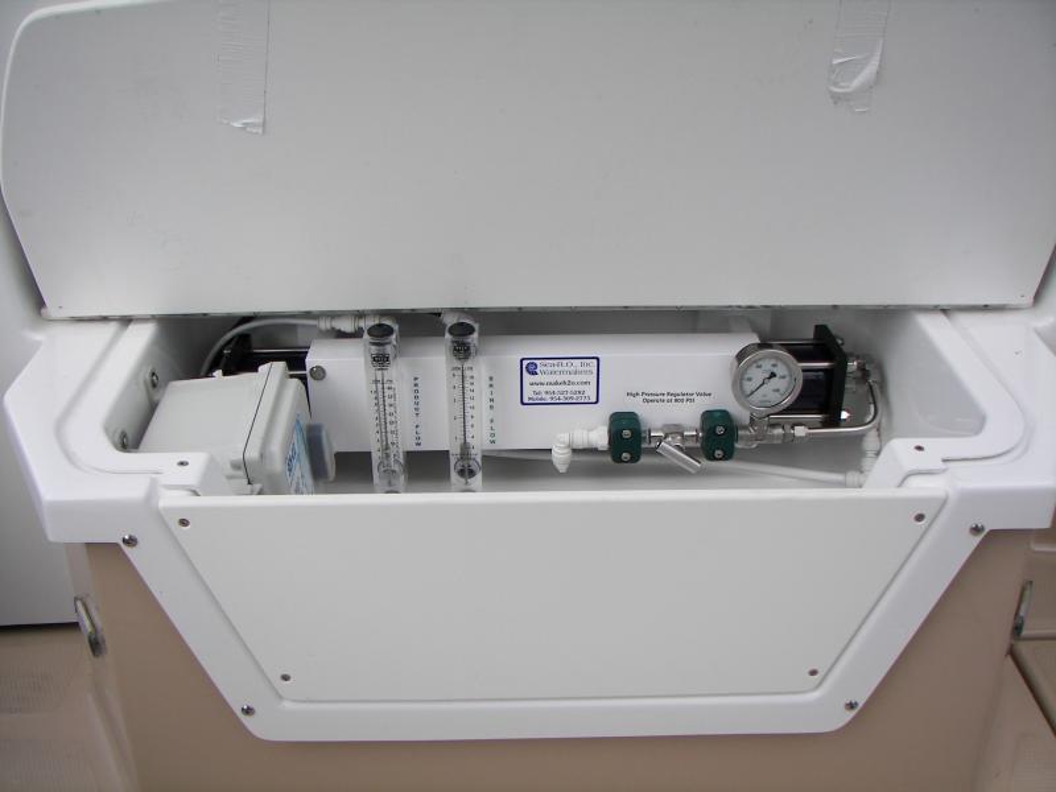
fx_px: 1098
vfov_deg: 39.7
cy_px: 396
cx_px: 528
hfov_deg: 51.4
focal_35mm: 36
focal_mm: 6.1
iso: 50
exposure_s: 1/500
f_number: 2.8
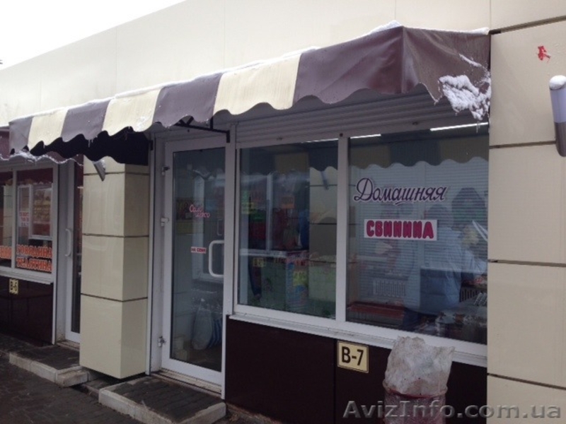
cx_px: 283
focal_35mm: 33
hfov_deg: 55.4
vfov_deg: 42.9
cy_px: 212
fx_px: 540
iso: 50
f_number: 2.4
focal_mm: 4.12
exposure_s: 1/268
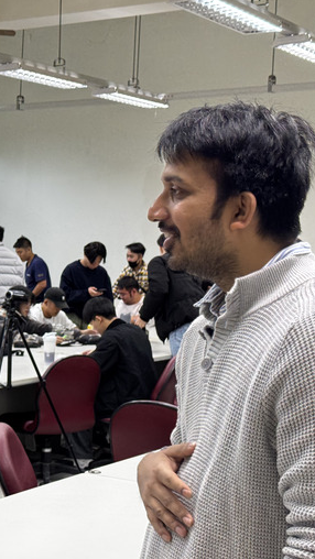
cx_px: -51
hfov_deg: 16.2
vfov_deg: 29.3
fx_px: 1068
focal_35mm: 72
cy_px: 284
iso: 80
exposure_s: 1/60
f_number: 1.78
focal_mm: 6.76
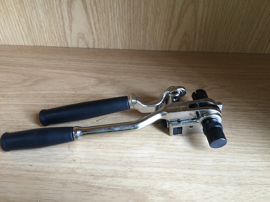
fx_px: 226
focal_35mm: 29
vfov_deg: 48.3
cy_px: 101
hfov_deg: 61.6
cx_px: 135
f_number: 2.2
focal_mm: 4.15
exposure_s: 1/15
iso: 50
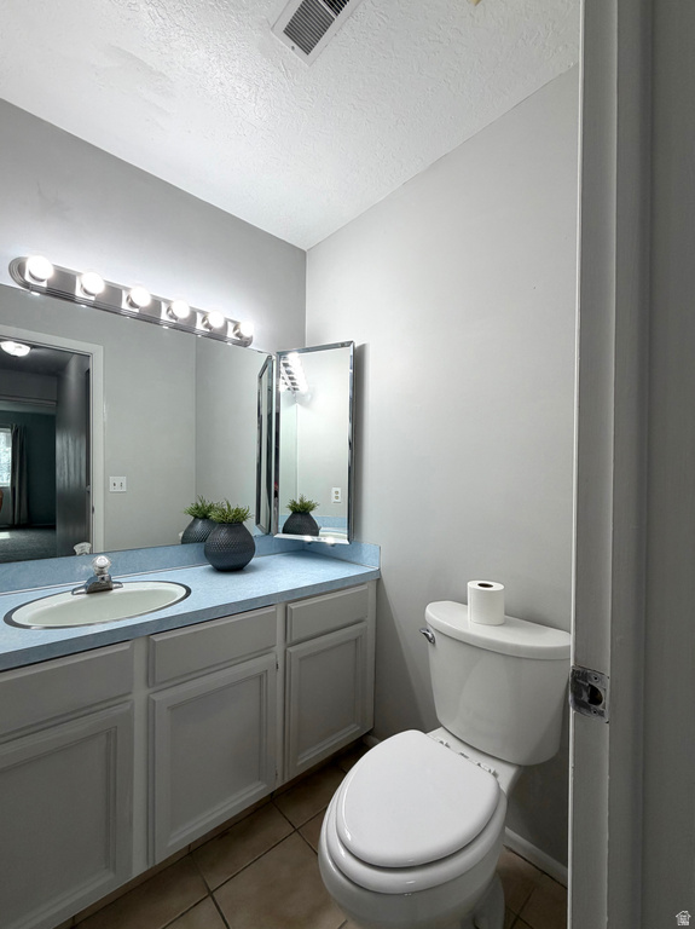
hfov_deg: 85.6
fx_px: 375
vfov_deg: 102.1
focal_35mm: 14
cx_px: 348
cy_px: 464
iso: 50
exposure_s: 1/126
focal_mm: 2.22
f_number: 2.2
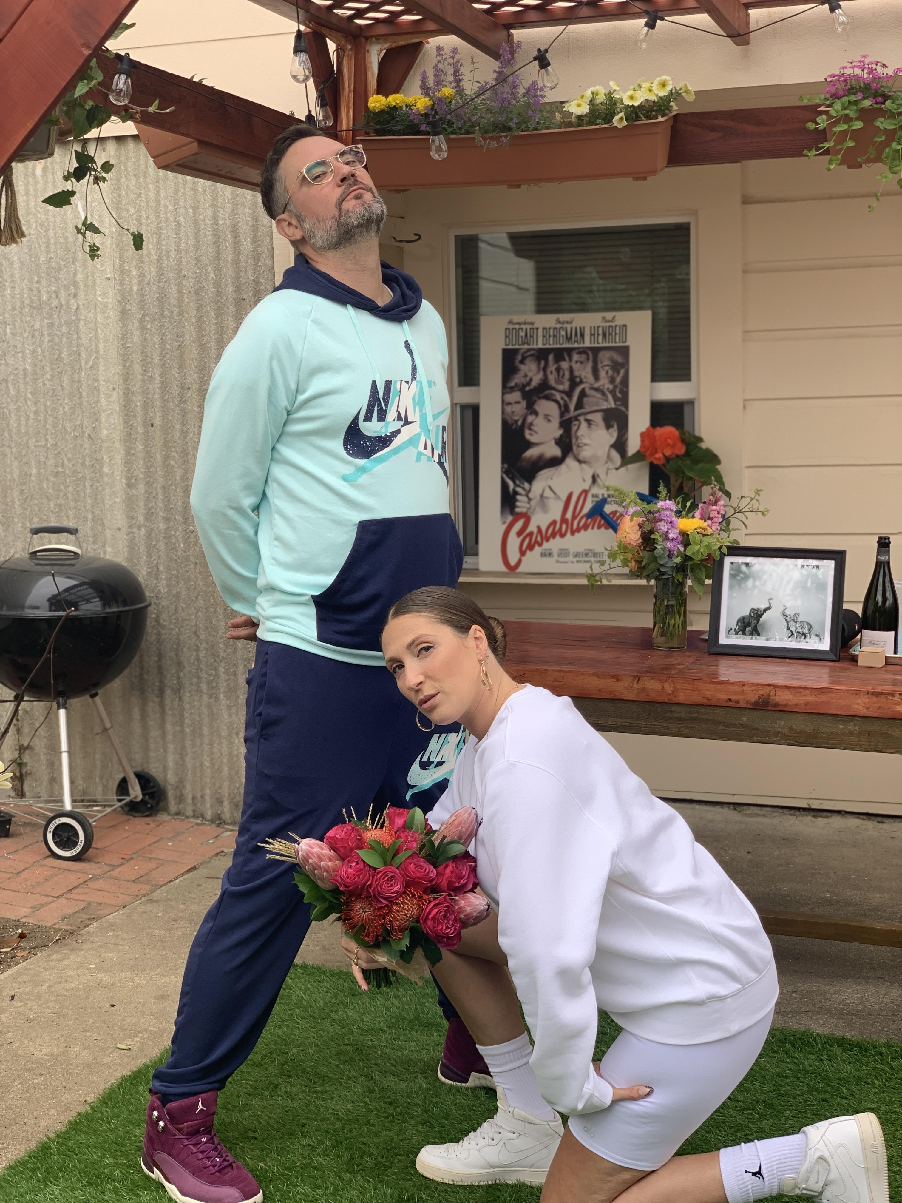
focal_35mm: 52
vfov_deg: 36.8
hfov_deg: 28.0
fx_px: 1807
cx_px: 451
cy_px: 602
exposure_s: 1/157
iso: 16
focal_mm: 6
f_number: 2.4
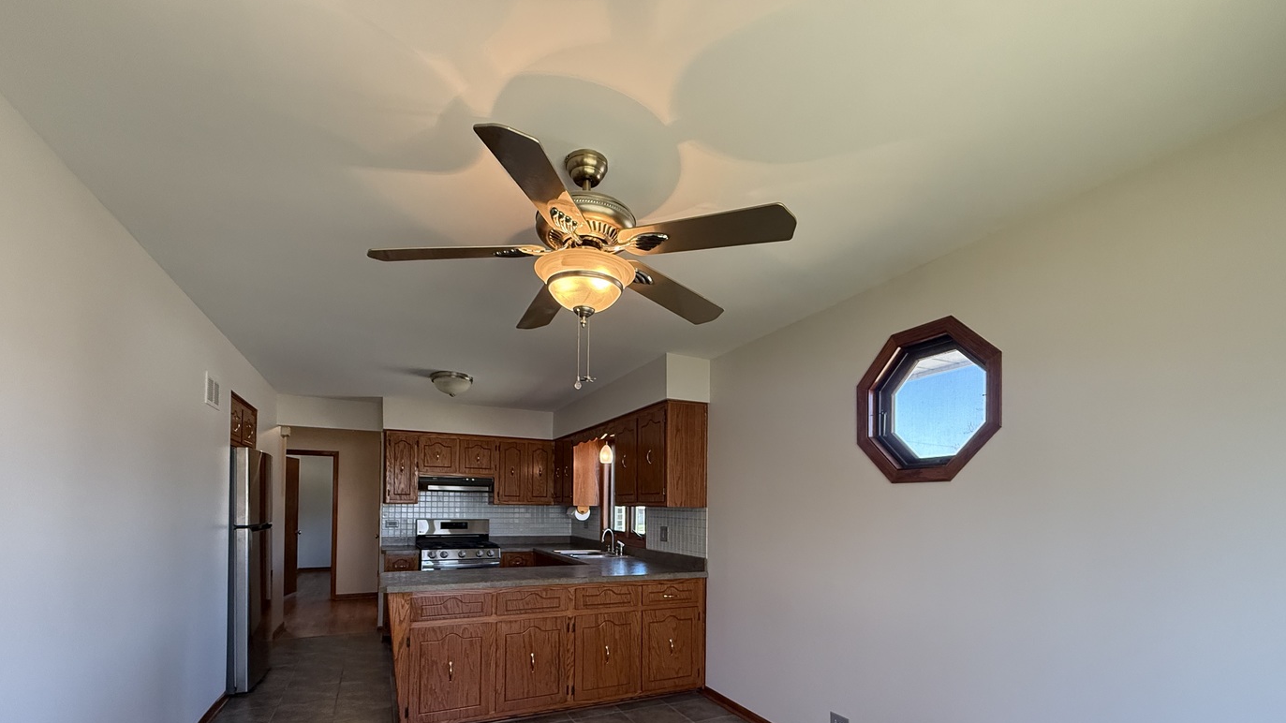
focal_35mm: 16
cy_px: 499
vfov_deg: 64.8
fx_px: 546
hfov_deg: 99.4
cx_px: 643
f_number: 2.2
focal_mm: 2.22
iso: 320
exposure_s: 1/120
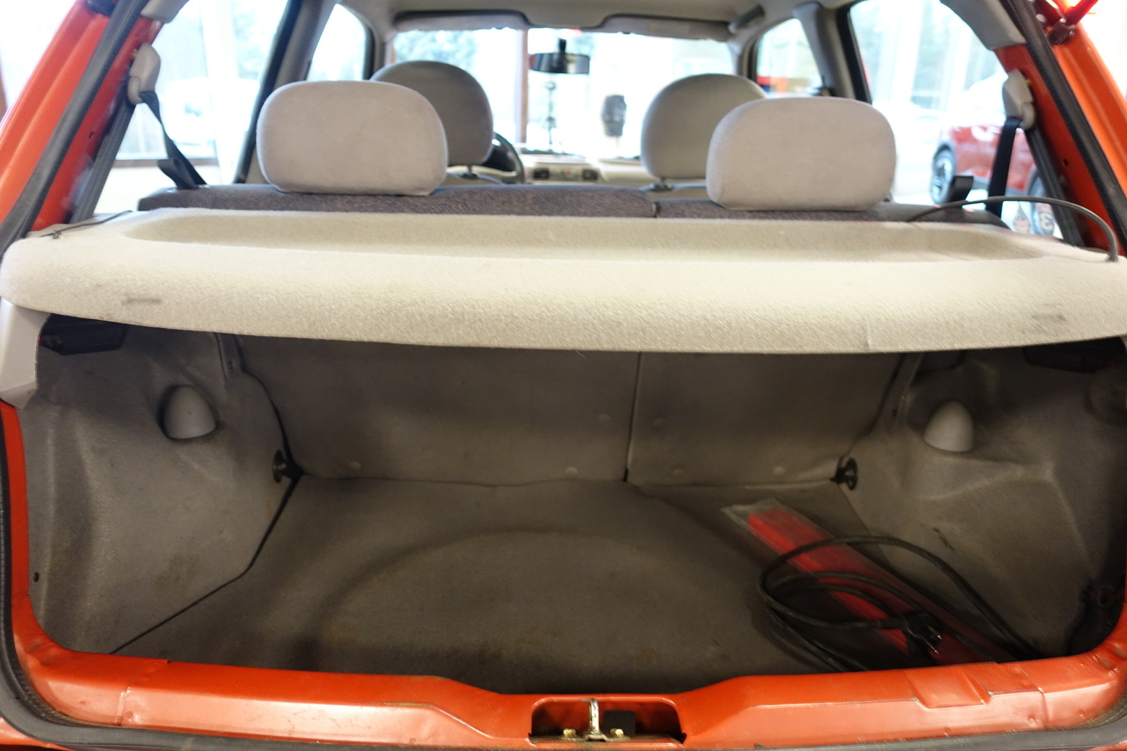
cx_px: 564
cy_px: 376
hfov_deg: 73.7
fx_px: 751
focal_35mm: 24
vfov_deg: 53.1
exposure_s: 1/30
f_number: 1.8
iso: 500
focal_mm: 8.8
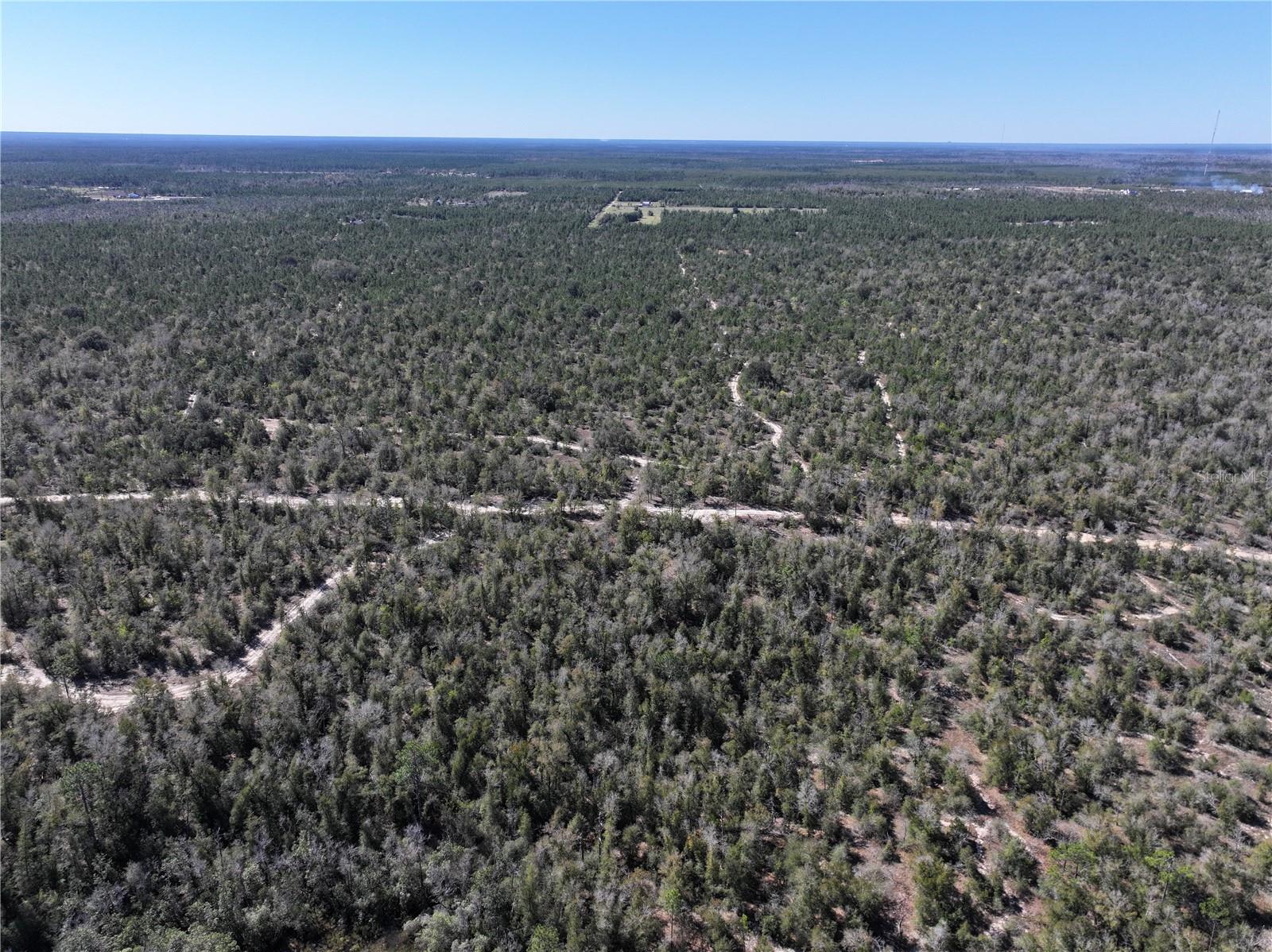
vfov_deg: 56.8
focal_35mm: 24
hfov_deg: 71.6
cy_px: 476
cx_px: 636
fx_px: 881
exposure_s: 1/2500
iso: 190
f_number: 2.8
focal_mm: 12.29
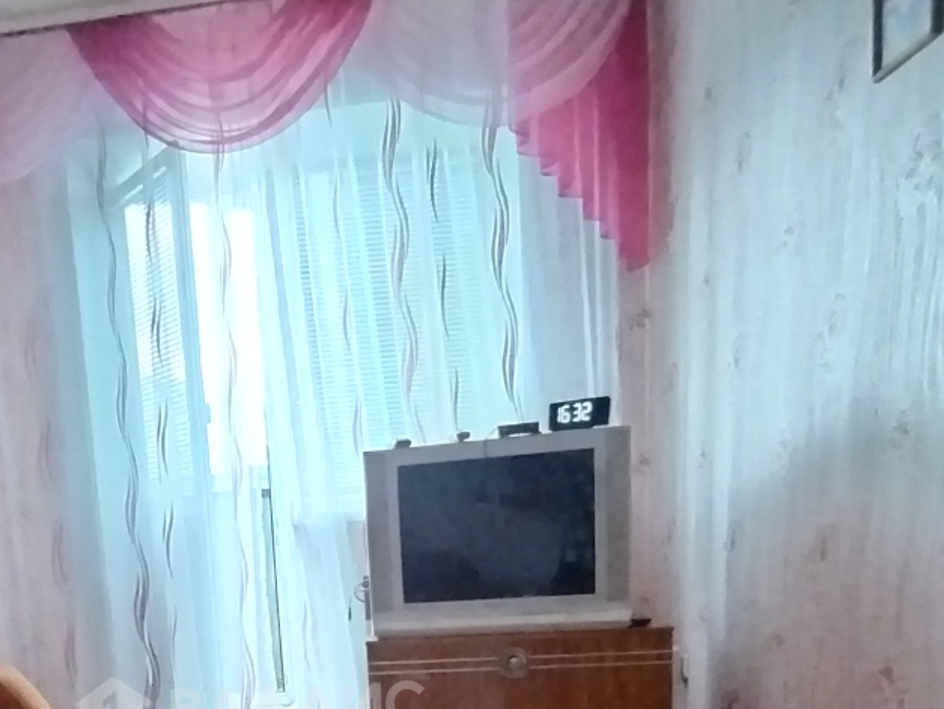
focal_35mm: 34
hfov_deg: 51.9
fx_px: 928
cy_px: 704
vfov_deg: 37.5
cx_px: 251
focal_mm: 1.42
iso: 785
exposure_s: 1/20
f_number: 2.2
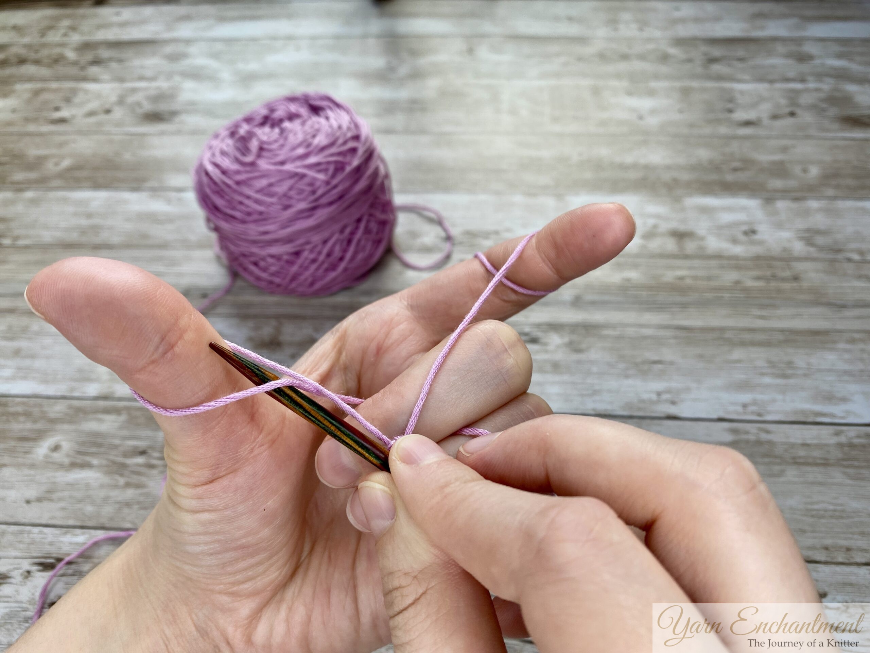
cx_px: 435
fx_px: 628
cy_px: 326
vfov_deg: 54.9
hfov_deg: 69.4
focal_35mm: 25
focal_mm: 4.25
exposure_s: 1/121
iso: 32
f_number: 1.8
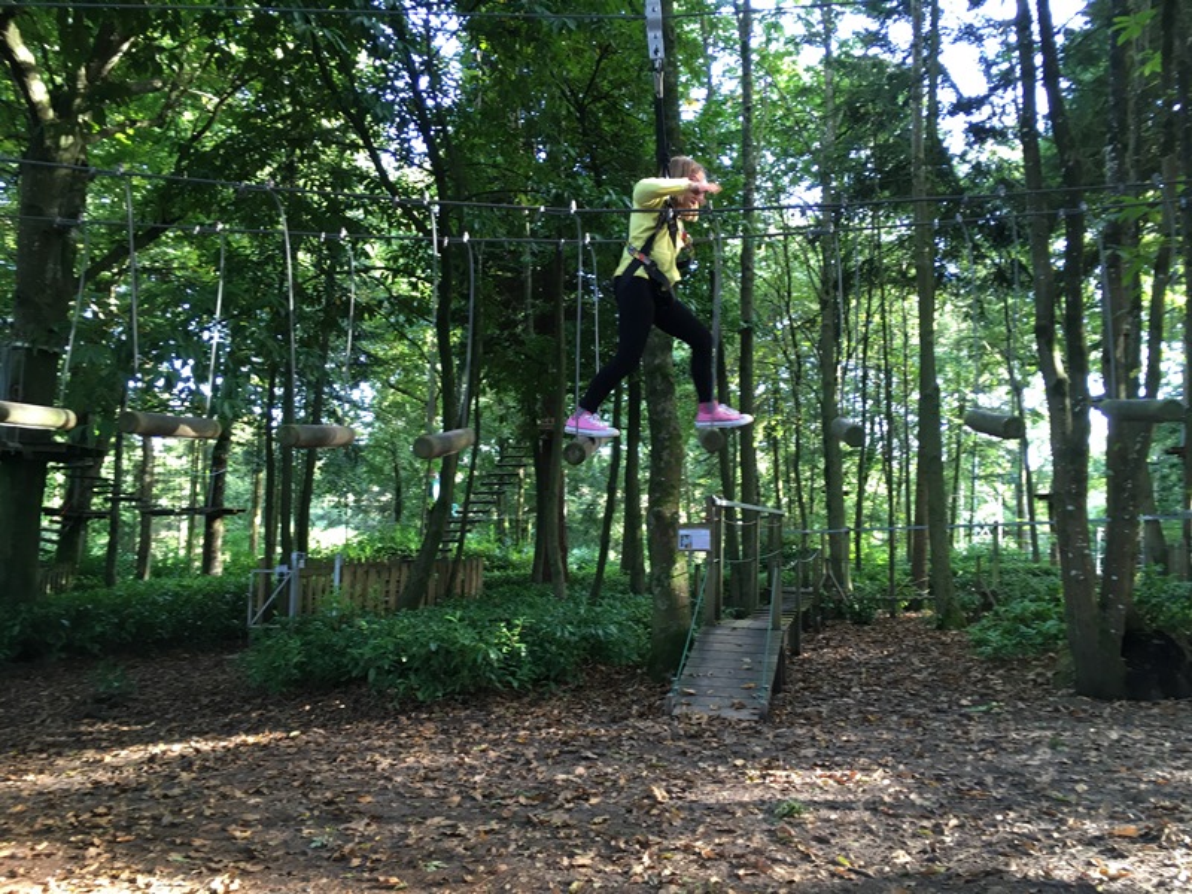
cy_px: 447
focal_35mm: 29
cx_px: 596
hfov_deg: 61.7
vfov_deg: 48.2
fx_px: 999
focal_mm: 4.15
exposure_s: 1/33
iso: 80
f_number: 2.2
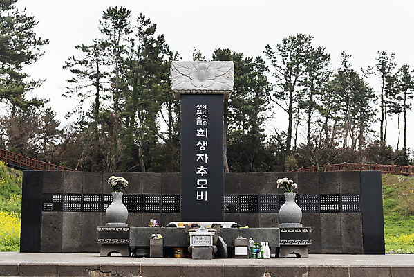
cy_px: 138
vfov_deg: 26.0
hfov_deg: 38.2
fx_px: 598
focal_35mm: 52
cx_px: 207
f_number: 5
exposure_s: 1/800
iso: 320
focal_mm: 52
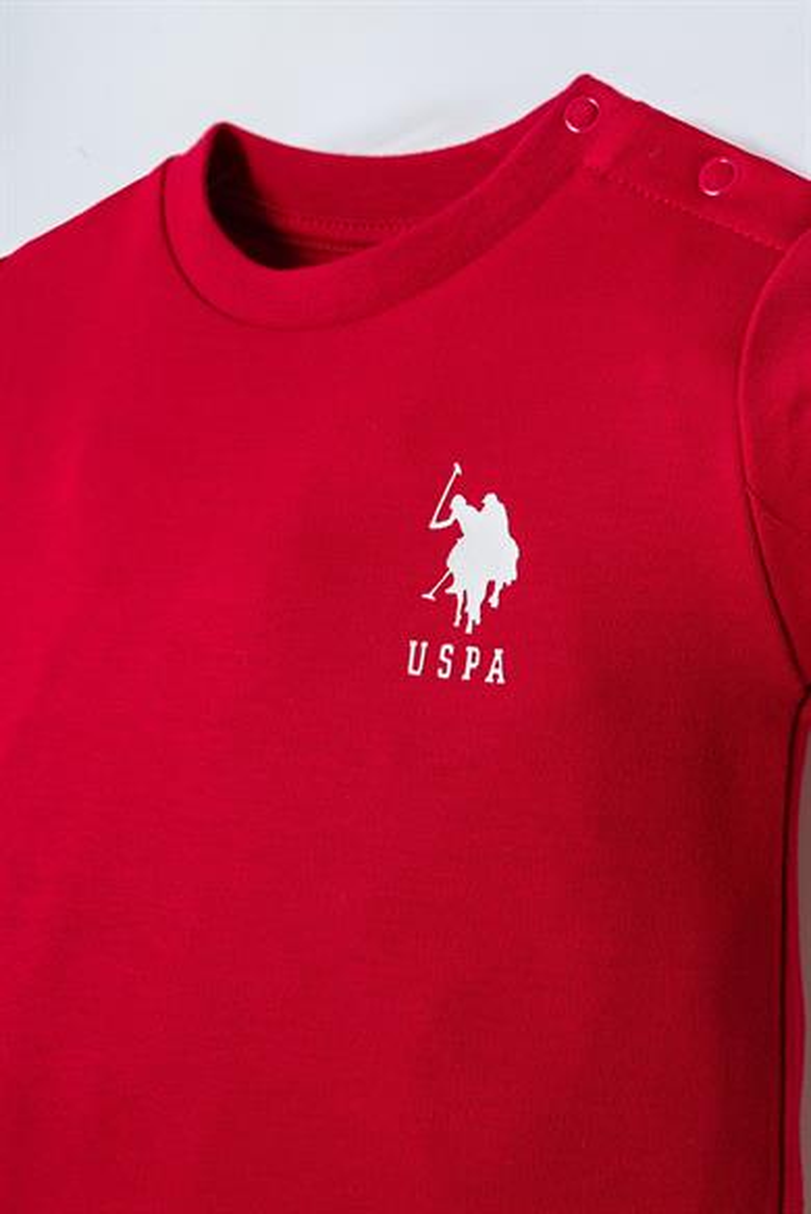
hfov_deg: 27.0
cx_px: 406
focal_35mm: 50
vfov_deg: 39.6
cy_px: 607
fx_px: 1687
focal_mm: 50
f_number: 11
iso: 160
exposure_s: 1/160
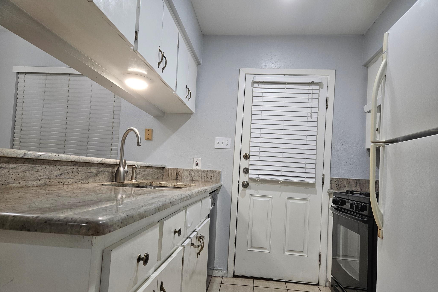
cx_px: 218
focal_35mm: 24
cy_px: 160
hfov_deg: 73.7
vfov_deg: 53.1
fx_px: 292
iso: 250
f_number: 1.8
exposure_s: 1/120
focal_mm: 5.4
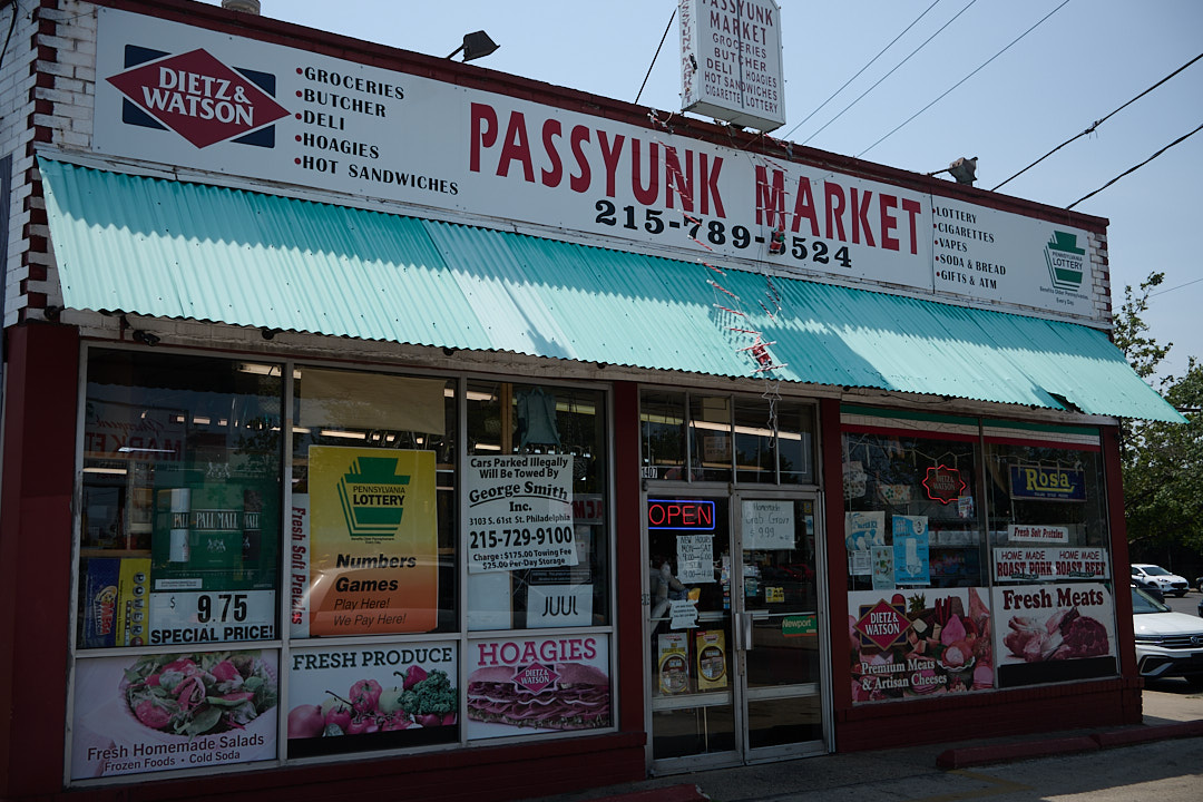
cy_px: 401
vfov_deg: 36.9
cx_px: 602
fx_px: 1203
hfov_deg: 53.1
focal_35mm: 36
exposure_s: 1/640
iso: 100
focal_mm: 24
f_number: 5.6
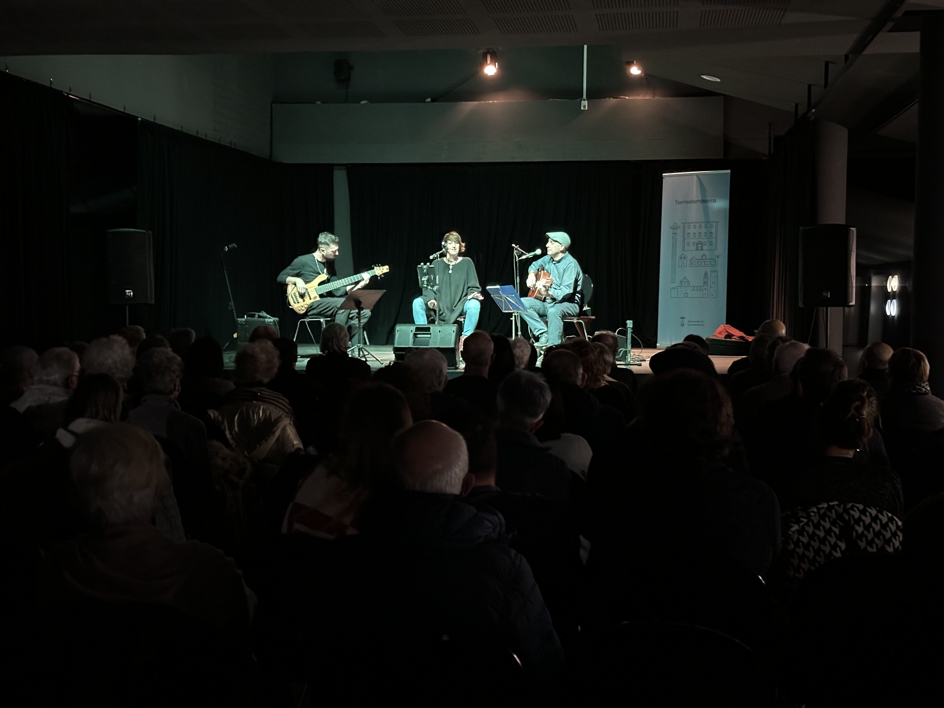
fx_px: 1309
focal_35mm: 48
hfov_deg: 39.7
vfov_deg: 30.3
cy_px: 354
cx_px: 472
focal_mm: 6.86
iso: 800
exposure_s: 1/20
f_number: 1.78
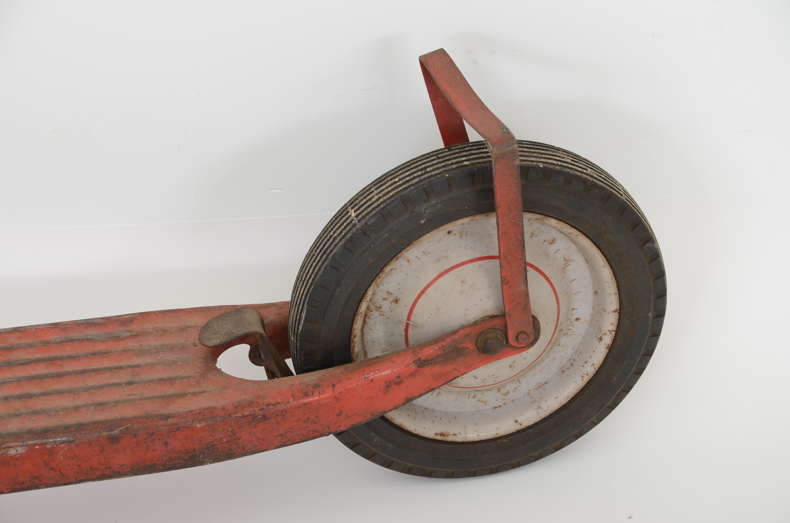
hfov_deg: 13.1
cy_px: 262
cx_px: 395
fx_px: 3449
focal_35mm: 158
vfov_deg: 8.7
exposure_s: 1/160
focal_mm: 105
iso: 200
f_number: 9
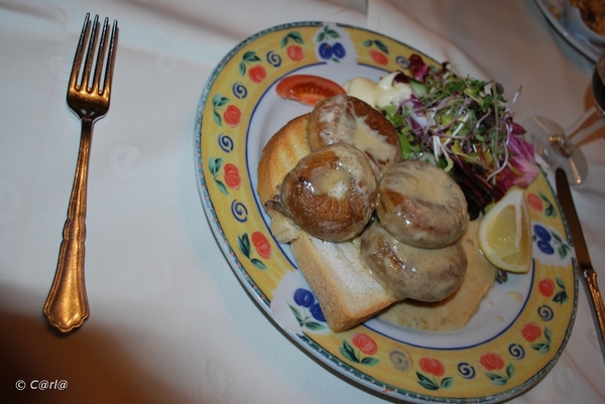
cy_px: 202
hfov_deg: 53.1
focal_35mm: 36
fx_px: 605
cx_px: 302
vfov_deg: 36.9
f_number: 4.2
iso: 200
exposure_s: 1/60
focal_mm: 24
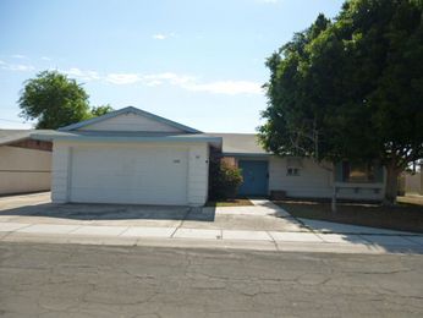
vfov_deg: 49.8
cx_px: 212
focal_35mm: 28
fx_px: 342
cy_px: 159
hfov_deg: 63.4
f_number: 9
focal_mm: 5
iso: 160
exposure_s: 1/125
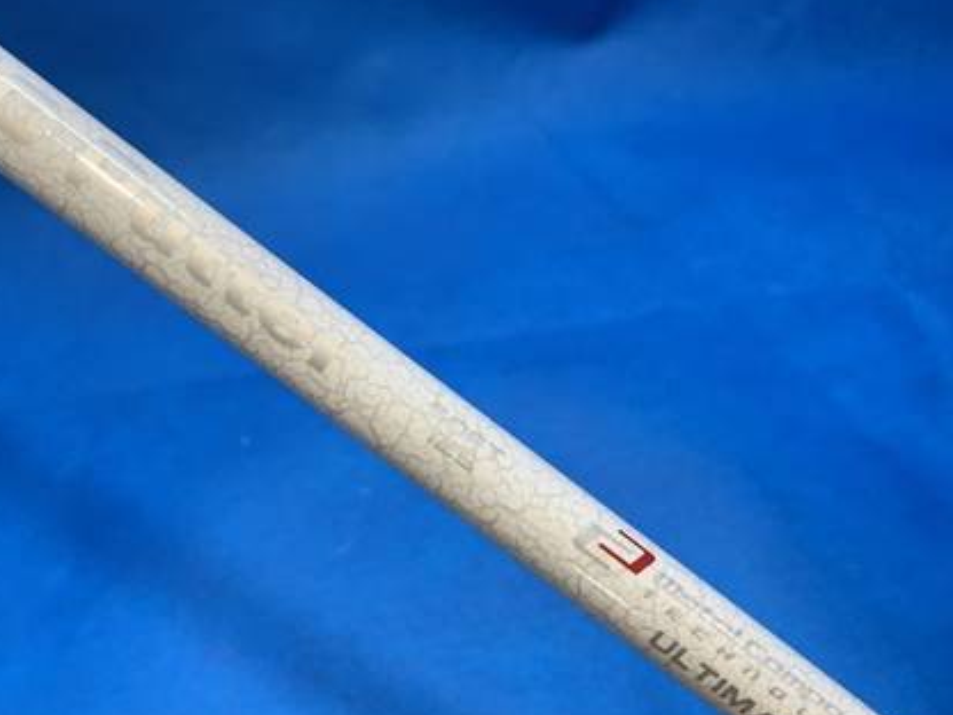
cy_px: 378
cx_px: 351
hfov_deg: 46.3
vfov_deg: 35.9
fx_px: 1101
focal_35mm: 40
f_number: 1.8
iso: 64
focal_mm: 4.25
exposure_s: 1/60
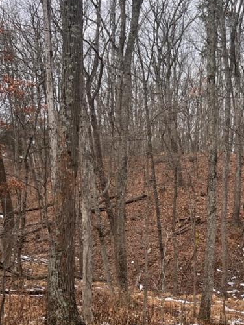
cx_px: 238
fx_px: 526
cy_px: 247
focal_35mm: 56
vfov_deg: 33.6
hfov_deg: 25.0
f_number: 1.5
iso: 50
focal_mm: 5.7
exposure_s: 1/1209
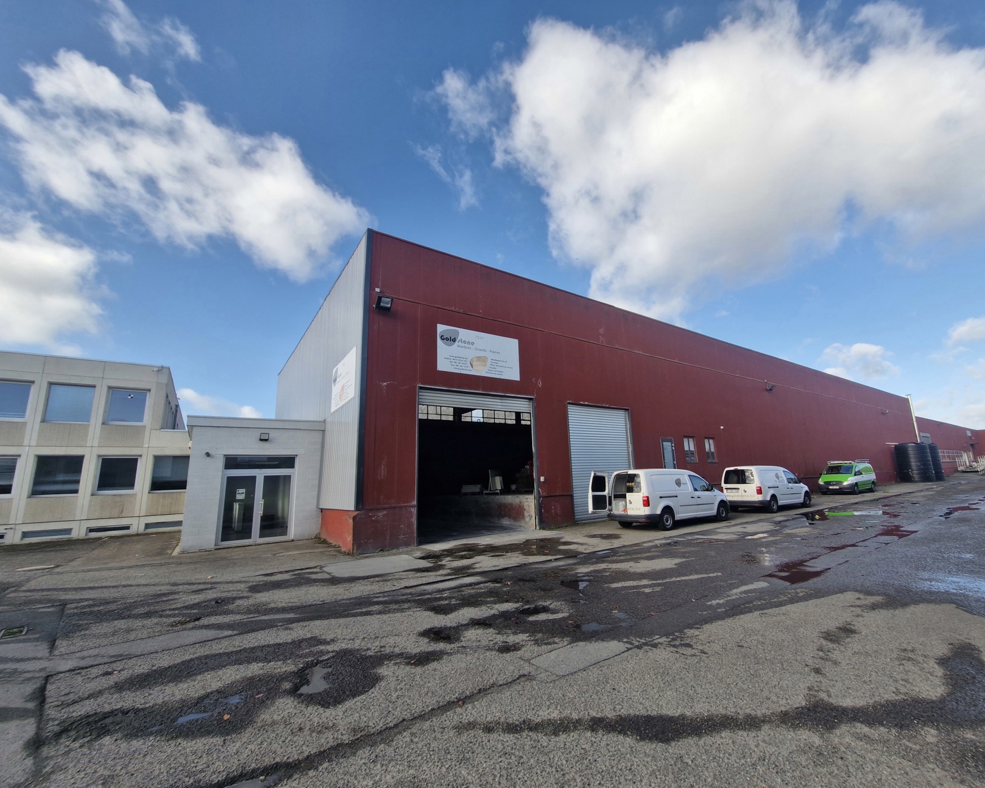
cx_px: 524
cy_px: 399
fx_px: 408
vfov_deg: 88.0
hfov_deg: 100.6
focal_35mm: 14
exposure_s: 1/938
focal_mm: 1.74
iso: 50
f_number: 2.2
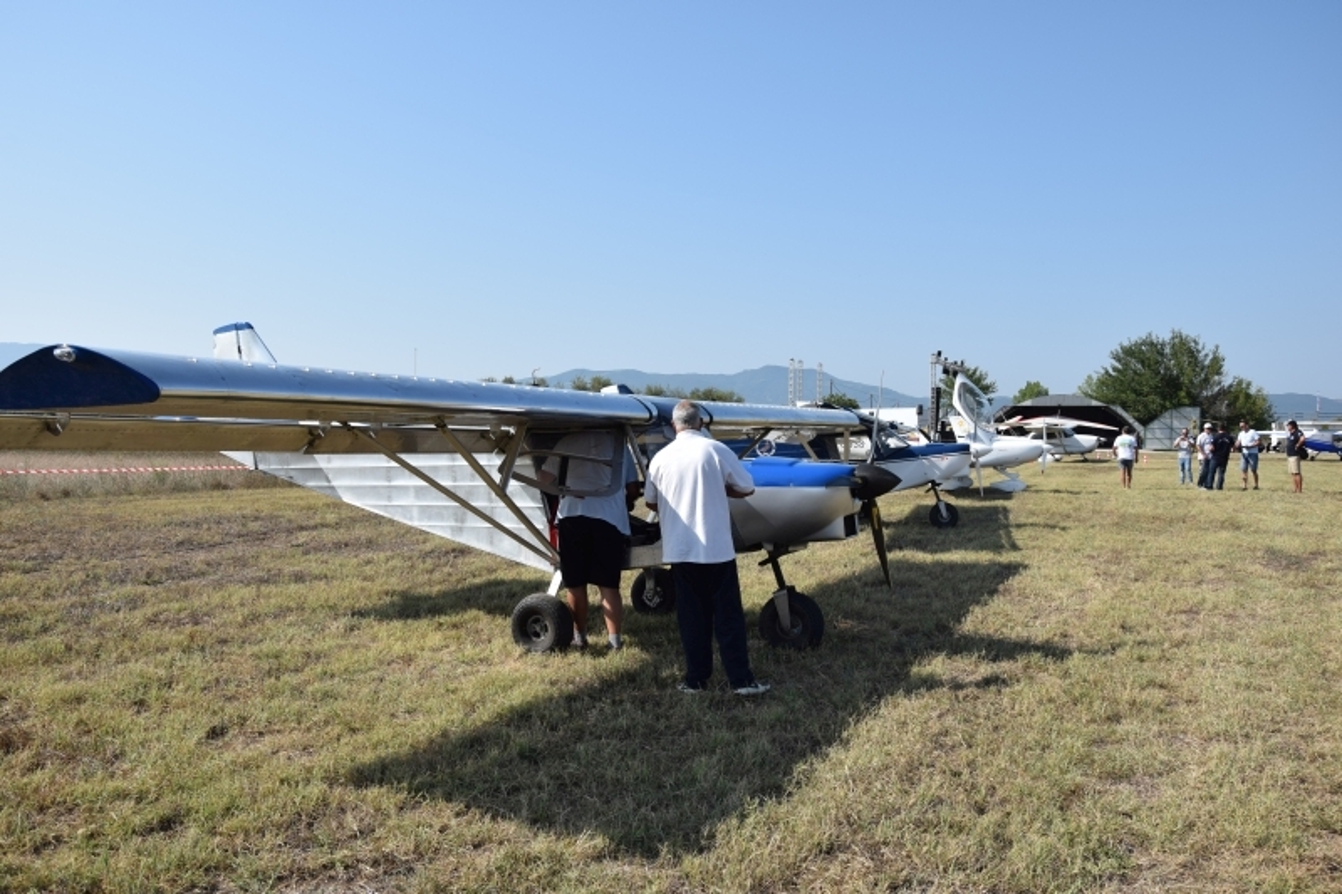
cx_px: 671
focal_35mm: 75
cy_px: 447
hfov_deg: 27.0
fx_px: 2795
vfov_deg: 18.2
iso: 100
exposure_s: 1/320
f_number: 9
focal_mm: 50
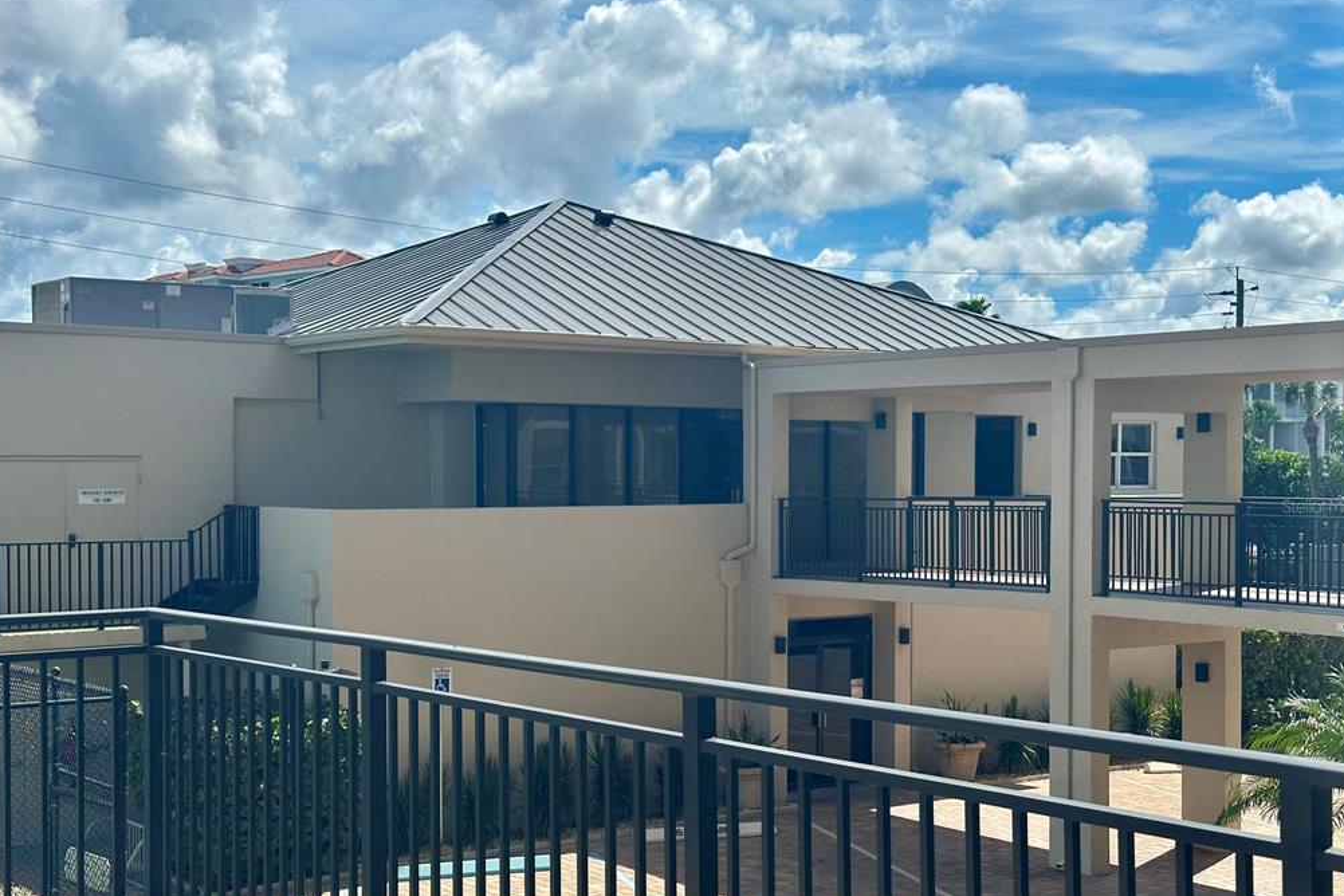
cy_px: 506
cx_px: 676
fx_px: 1904
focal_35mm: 51
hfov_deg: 38.9
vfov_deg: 26.5
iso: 64
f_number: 1.78
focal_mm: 6.86
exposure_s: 1/6623
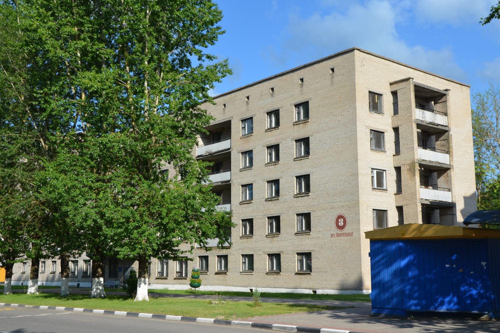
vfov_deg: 34.2
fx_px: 542
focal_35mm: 39
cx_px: 250
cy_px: 166
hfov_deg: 49.6
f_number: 8
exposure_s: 1/250
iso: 110
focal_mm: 26
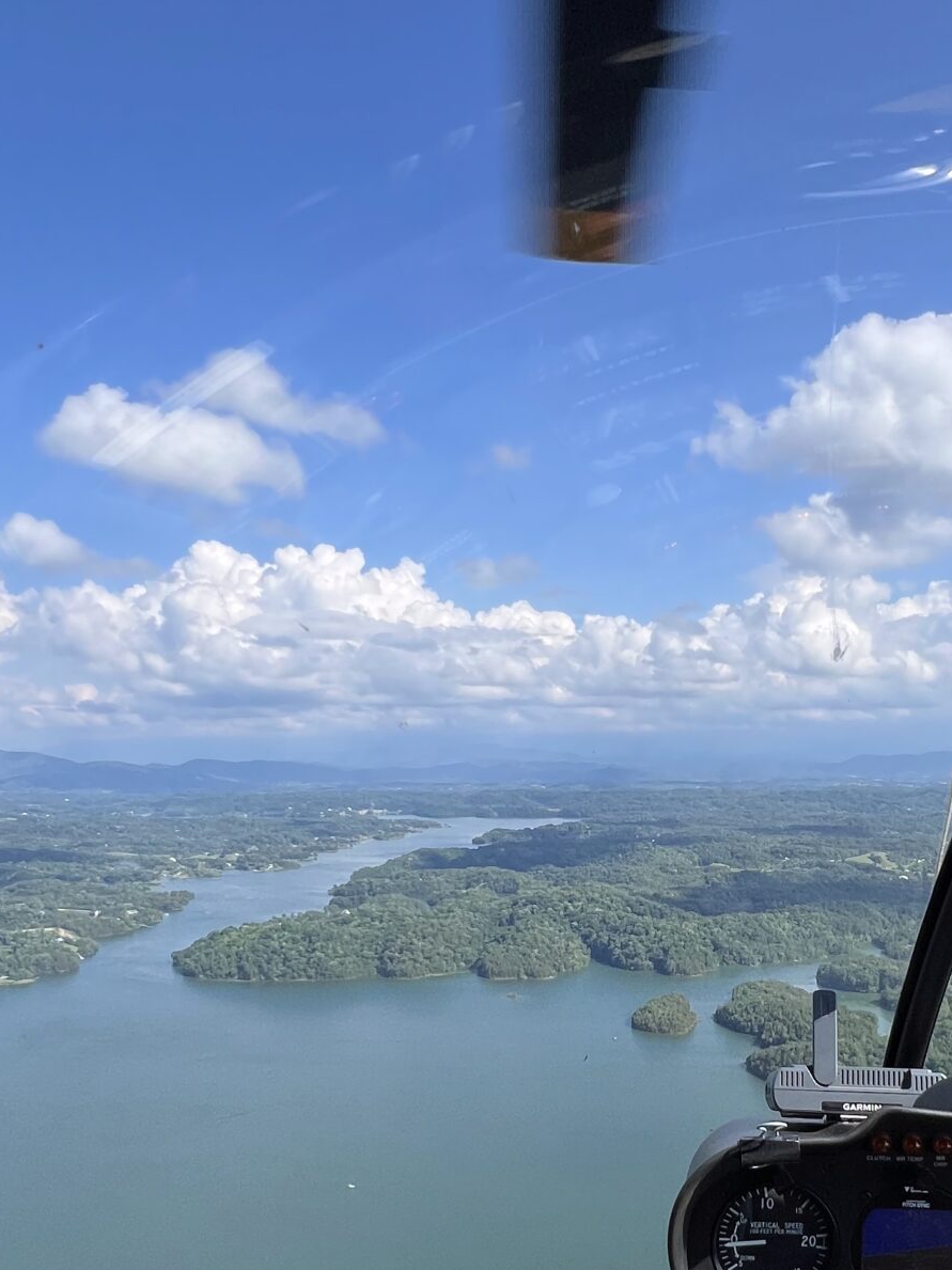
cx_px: 660
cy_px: 873
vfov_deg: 61.5
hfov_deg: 48.6
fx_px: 1027
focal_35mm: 28
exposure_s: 1/1393
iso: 32
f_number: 1.8
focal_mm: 1.57
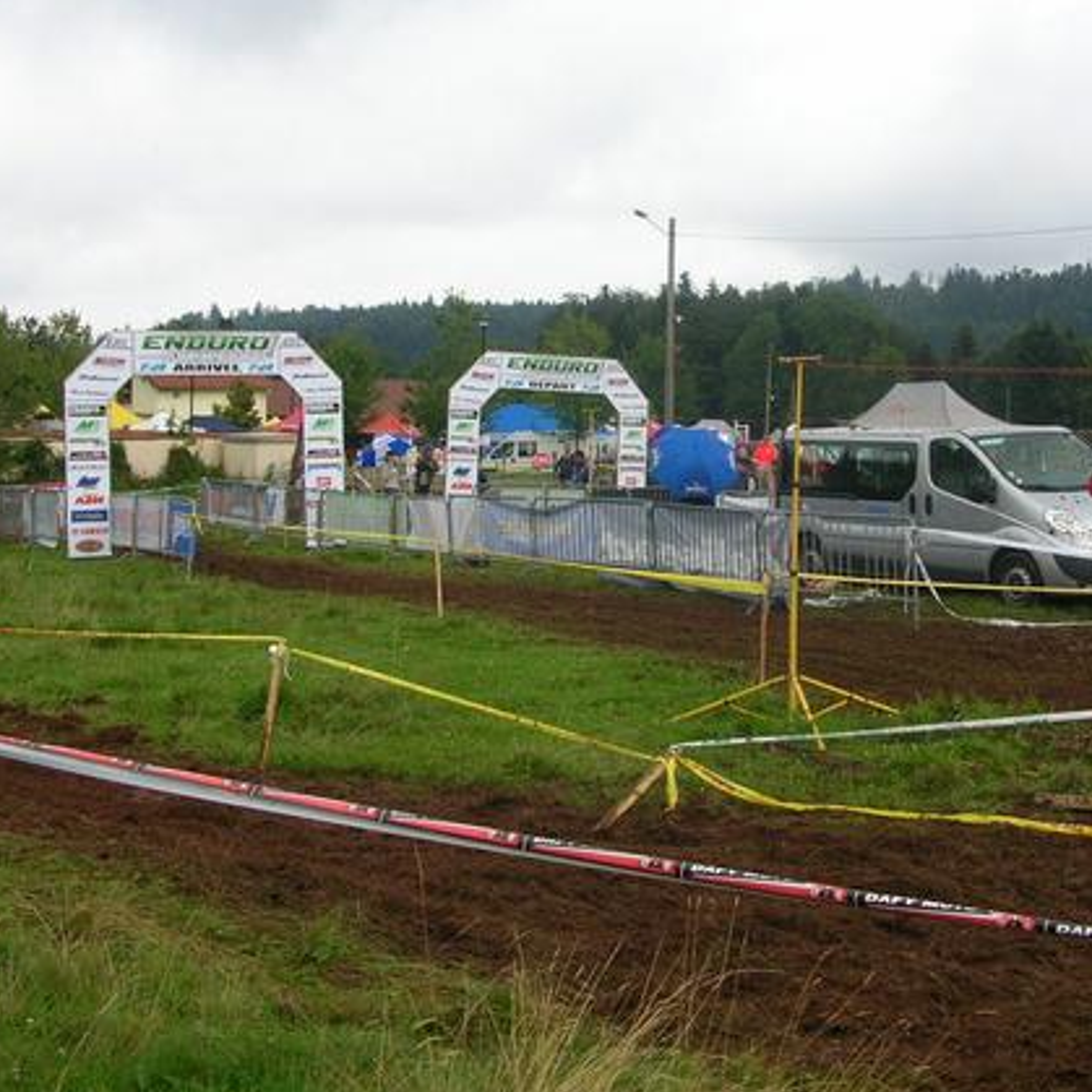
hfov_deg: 31.4
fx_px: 1927
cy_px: 472
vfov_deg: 31.6
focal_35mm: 54
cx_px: 722
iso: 50
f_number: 3
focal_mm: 6.6
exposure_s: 1/264
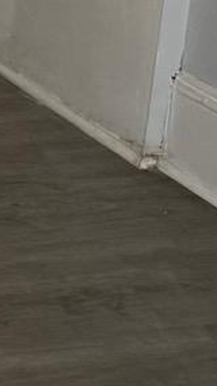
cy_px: -325
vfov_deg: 10.7
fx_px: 1926
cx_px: -635
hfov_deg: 5.6
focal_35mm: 188
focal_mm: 6.76
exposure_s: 1/121
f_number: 1.78
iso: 100
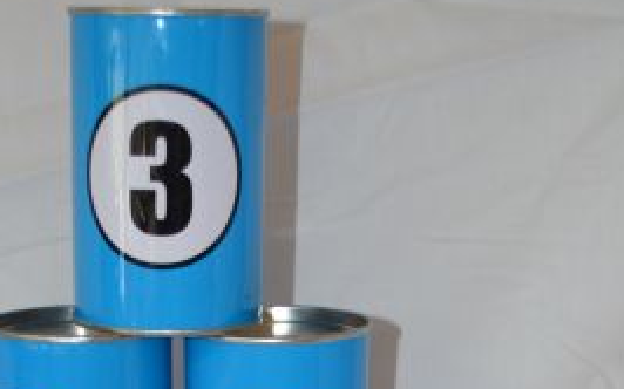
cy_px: 715
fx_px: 1751
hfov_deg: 20.2
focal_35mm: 103
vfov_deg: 11.7
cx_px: 238
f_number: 4.5
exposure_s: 1/60
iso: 500
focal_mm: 28
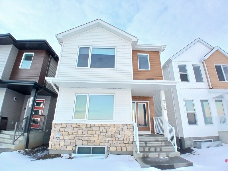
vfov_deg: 74.7
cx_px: 114
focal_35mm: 17
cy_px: 86
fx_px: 112
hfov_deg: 91.0
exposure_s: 1/30
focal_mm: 1.4
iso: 100
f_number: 2.2
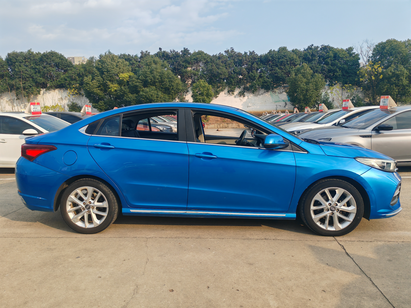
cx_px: 206
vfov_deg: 51.4
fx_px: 321
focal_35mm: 27
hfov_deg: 65.3
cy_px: 154
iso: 50
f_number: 1.9
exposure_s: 1/320
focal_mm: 6.12
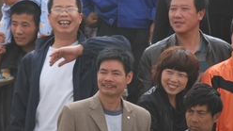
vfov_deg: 1.6
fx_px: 4704
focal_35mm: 762
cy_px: 20
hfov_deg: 2.8
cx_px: 67
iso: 220
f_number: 5.6
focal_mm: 200
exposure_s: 1/500
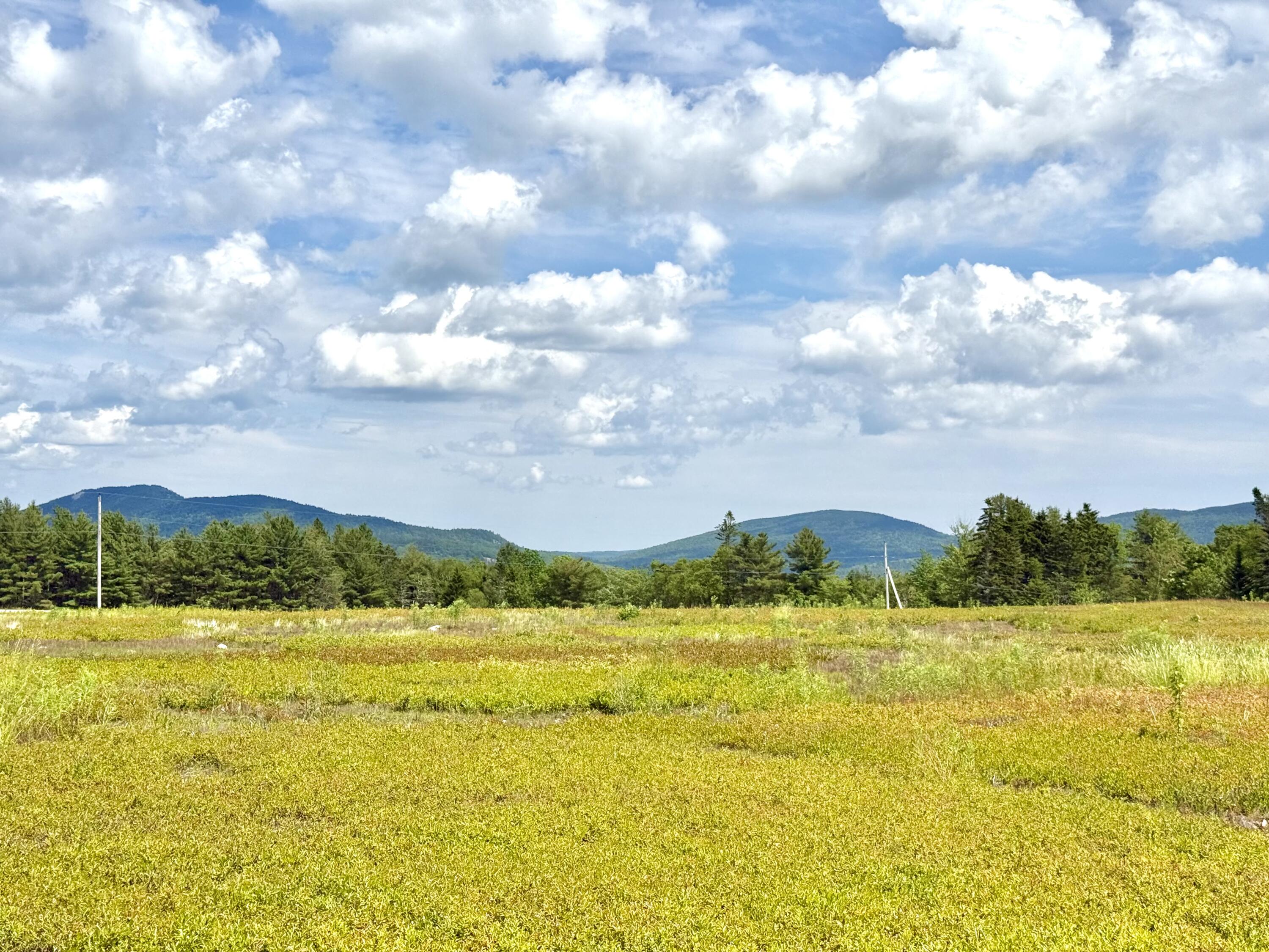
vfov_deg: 30.3
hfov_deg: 39.7
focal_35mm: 48
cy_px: 476
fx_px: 1760
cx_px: 634
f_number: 1.78
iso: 80
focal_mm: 6.76
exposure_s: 1/11364
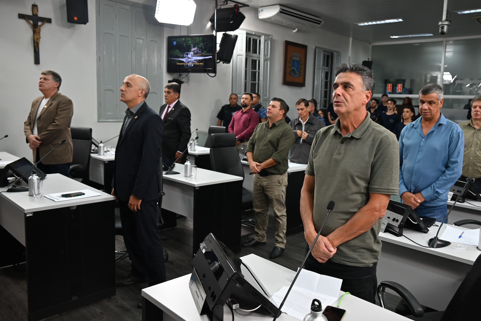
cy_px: 153
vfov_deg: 43.6
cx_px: 281
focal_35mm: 30
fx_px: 401
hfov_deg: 61.5
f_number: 4
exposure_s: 1/125
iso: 450
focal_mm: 24
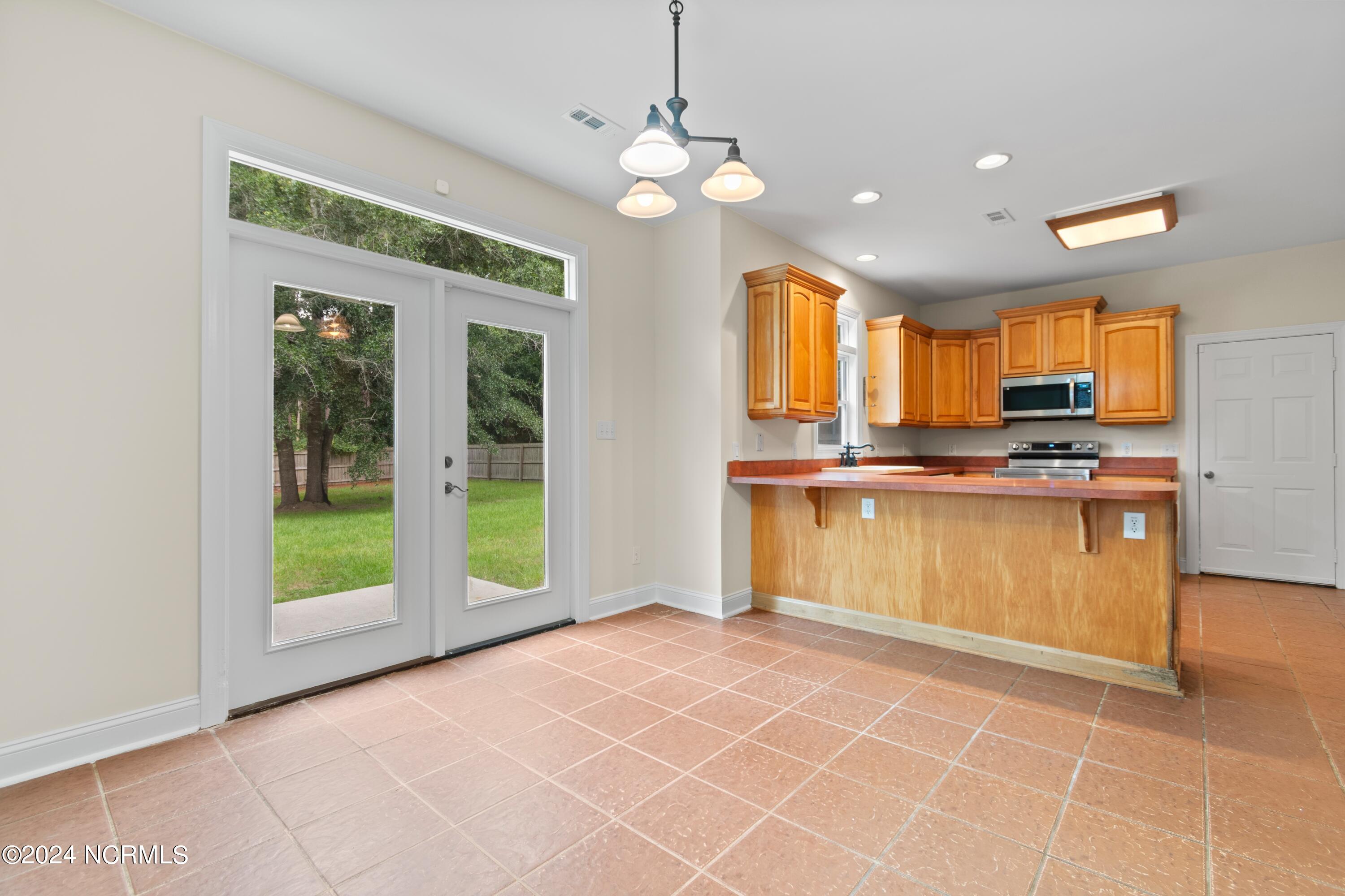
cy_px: 448
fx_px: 560
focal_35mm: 15
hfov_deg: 100.4
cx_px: 672
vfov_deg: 77.3
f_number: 4.5
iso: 100
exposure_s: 1
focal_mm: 10
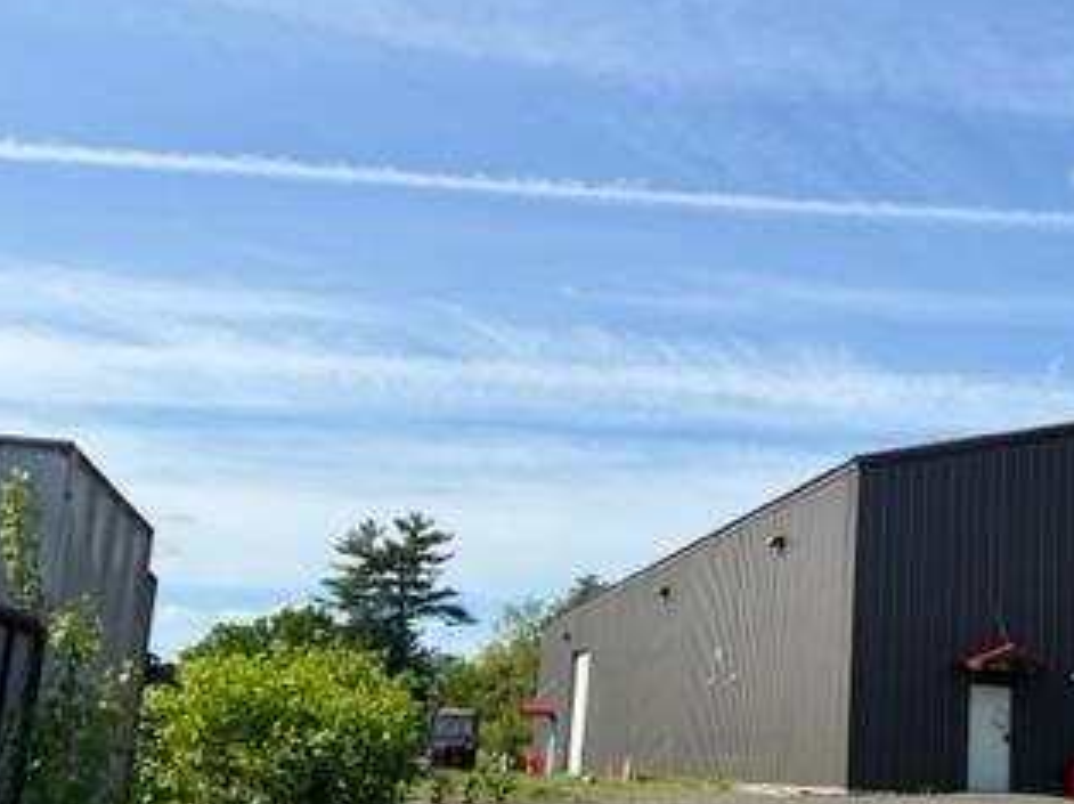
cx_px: 845
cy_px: 452
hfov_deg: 35.2
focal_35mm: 53
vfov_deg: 27.5
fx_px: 1643
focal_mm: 5.7
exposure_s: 1/5587
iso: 50
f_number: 1.5
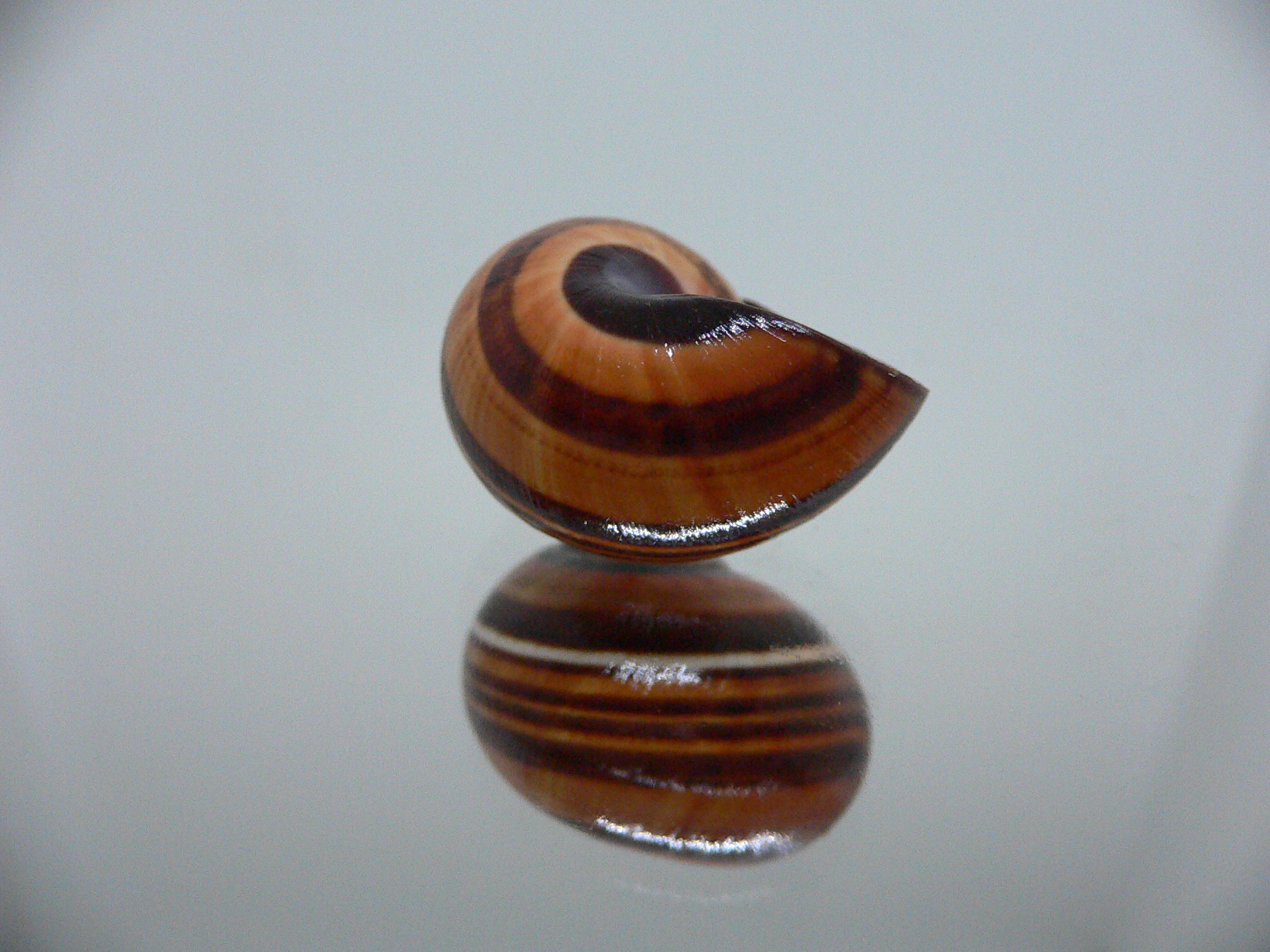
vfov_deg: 40.7
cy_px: 476
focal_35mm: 35
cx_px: 635
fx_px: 1284
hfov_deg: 52.6
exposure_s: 1/50
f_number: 2.8
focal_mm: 4.6
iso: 200
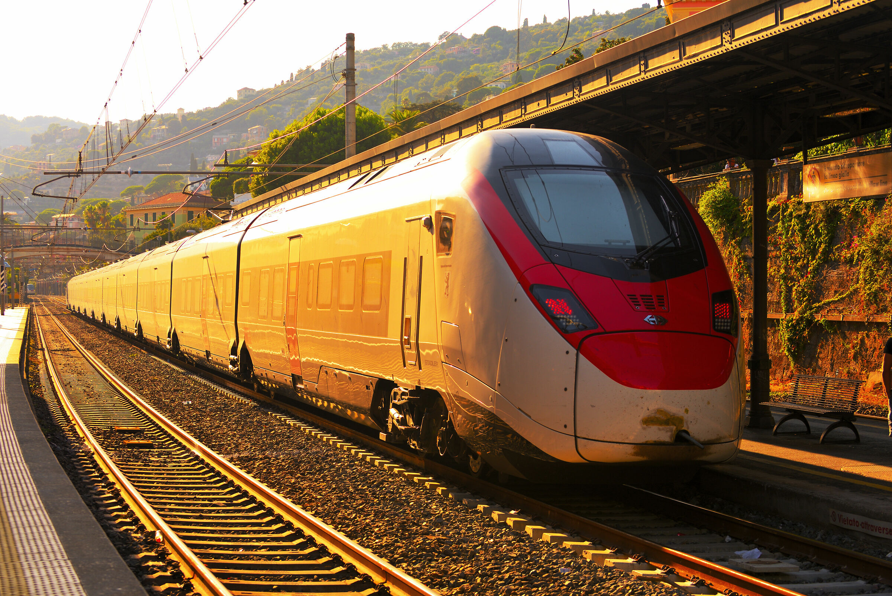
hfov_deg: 28.8
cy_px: 298
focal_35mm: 70
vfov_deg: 19.5
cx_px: 446
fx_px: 1735
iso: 100
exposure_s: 1/250
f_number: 6.3
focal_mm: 70
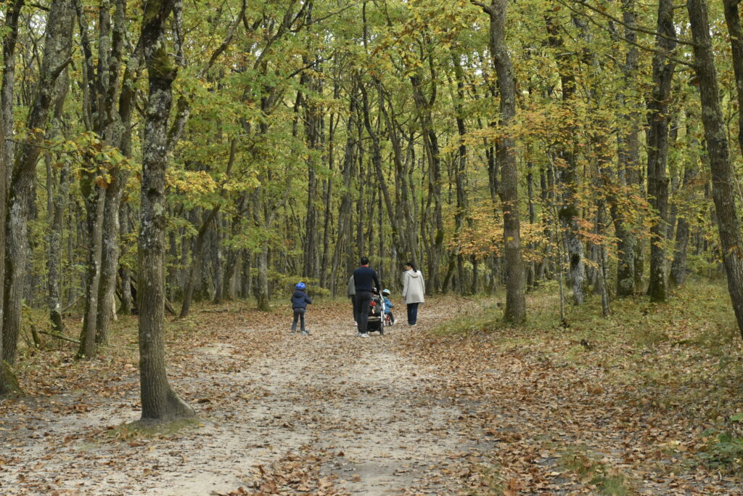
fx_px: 1548
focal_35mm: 75
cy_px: 248
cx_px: 372
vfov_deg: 18.2
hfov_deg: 27.0
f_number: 8
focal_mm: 50
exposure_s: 1/60
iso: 2500
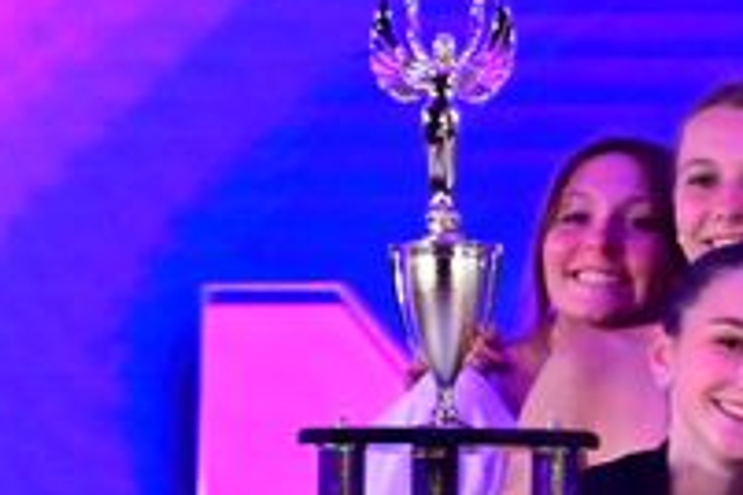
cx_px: 2137
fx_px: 10773
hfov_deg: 3.8
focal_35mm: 522
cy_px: 81
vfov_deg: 2.6
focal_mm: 70
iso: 3200
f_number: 3.2
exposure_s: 1/1000
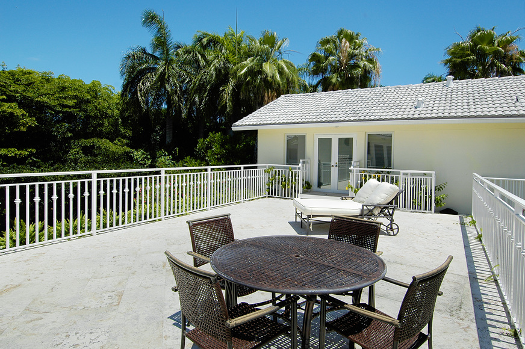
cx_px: 262
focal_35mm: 21
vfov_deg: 59.4
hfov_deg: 81.2
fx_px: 306
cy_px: 174
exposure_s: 1/640
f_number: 8
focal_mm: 14
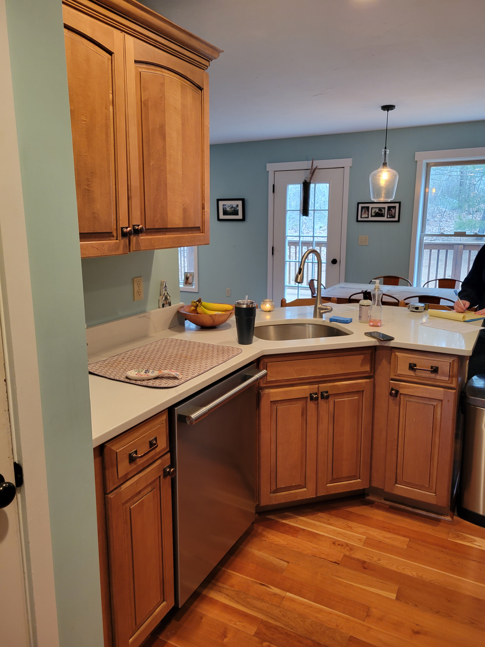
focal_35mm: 26
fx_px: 486
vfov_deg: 67.3
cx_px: 242
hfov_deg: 53.1
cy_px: 324
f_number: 1.8
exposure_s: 1/40
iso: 250
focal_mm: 5.4
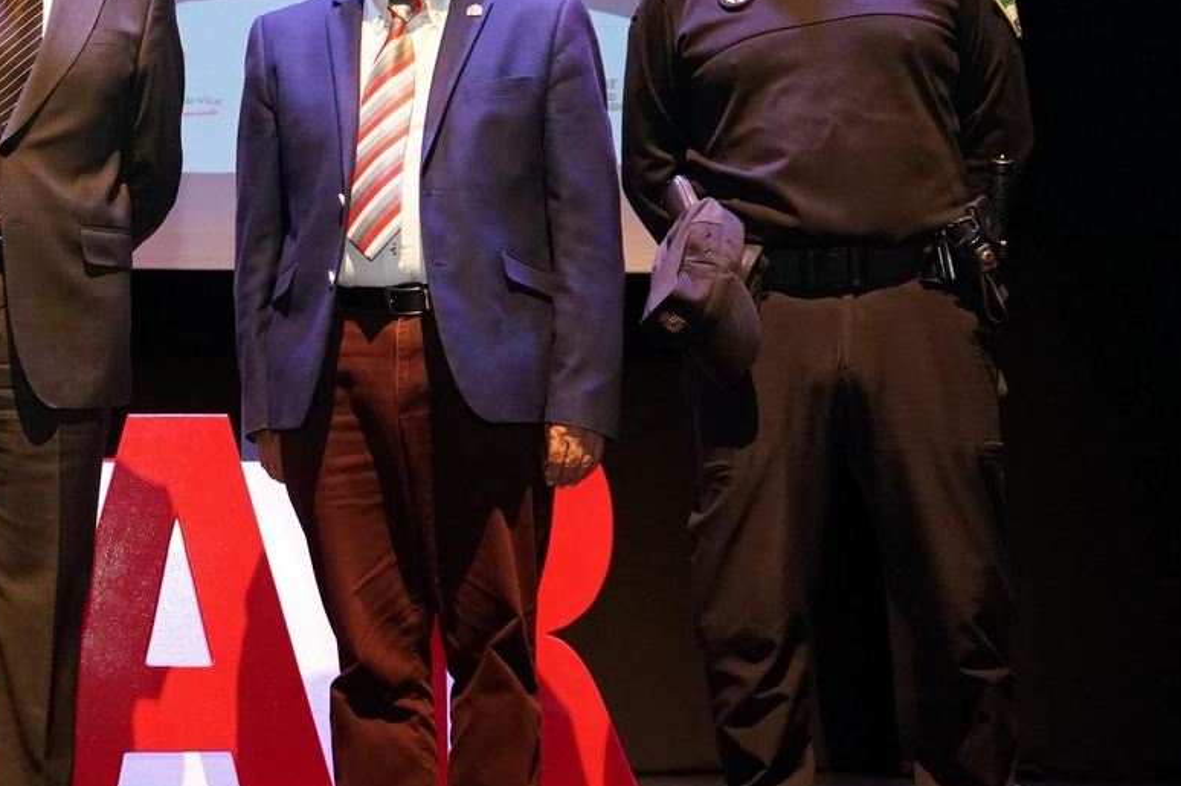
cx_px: 252
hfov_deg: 31.6
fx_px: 2033
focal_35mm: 62
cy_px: 266
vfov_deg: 21.8
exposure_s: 1/160
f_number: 3.5
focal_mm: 30
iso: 3200
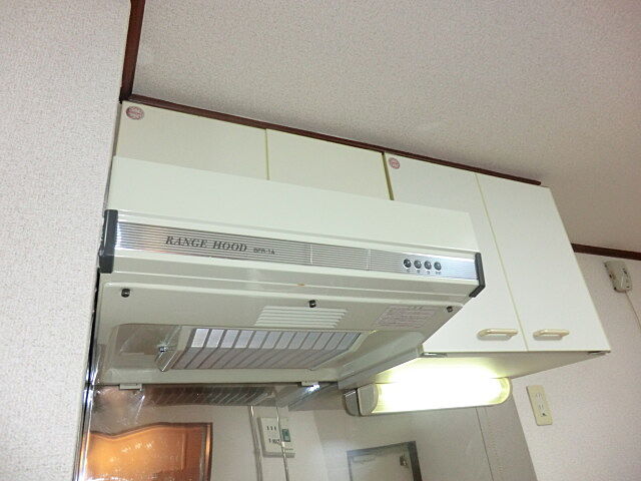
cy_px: 240
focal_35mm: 24
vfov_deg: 56.8
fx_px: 444
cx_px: 320
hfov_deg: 71.6
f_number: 3.2
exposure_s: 1/60
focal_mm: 4.3
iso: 250
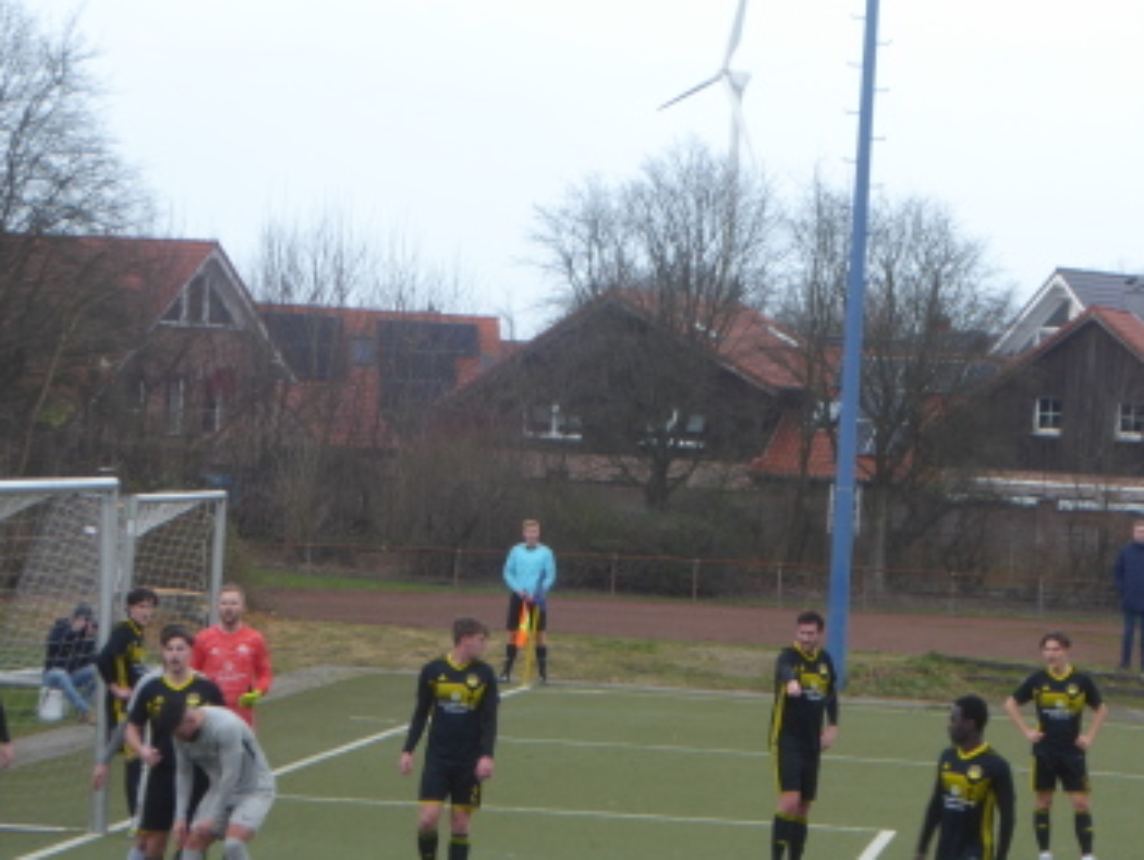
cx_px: 510
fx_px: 6416
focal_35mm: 194
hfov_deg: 10.2
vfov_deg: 7.7
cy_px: 383
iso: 100
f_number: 5.4
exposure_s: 1/80
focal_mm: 27.1
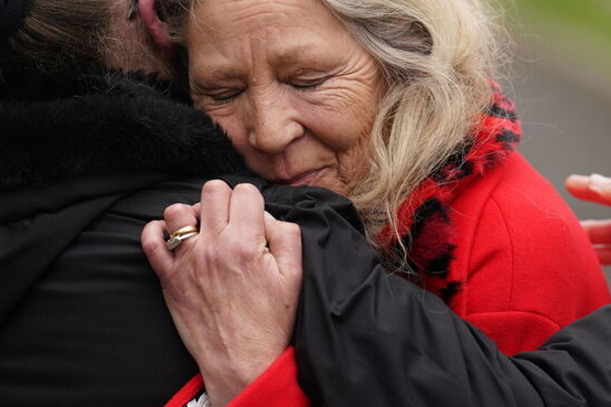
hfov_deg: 7.1
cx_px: 197
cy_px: 123
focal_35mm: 289
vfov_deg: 4.8
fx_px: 4903
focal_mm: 200
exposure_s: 1/1250
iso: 800
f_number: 4
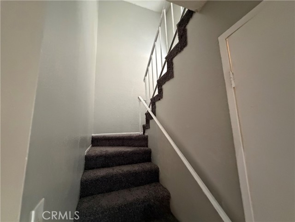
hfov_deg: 102.1
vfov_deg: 85.7
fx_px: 119
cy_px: 111
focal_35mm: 14
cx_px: 148
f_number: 2.2
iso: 1000
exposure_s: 1/60
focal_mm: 2.22
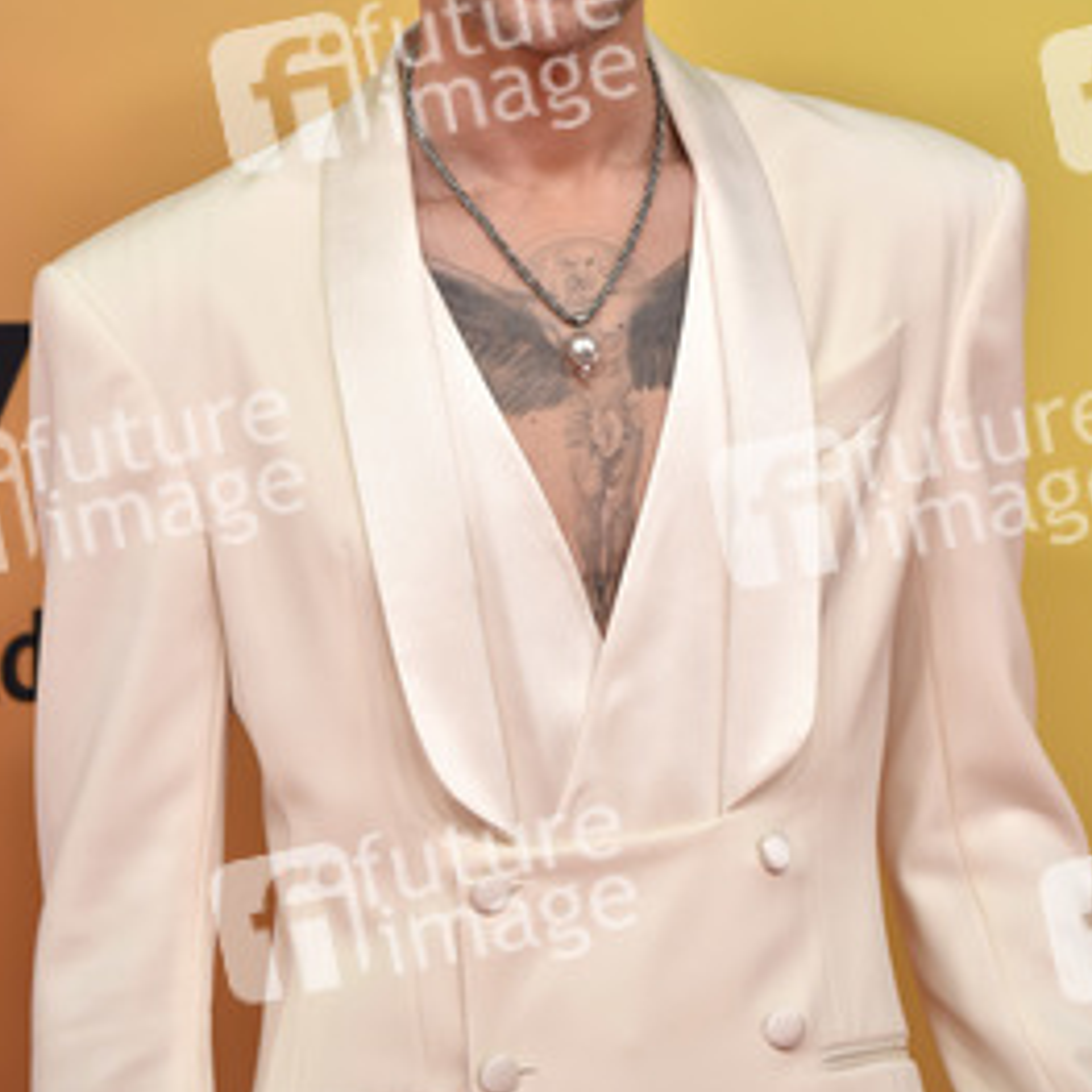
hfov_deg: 6.8
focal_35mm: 258
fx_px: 9208
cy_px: 282
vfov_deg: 6.8
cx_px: 544
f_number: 5.6
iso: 2000
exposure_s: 1/200
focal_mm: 200
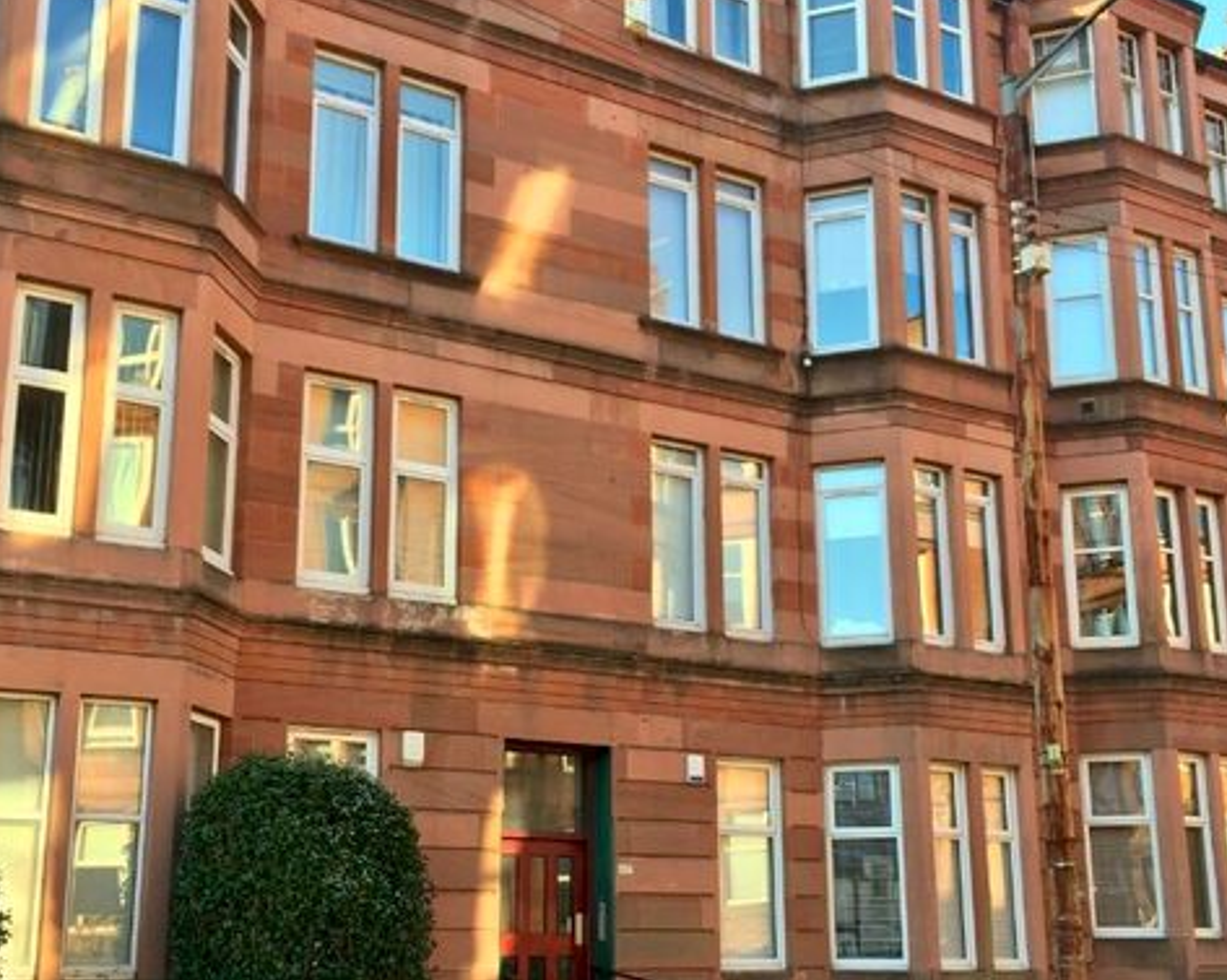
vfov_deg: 35.5
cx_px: 611
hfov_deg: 43.8
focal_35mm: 42
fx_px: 1524
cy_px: 584
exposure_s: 1/121
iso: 32
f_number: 2.2
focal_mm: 4.15
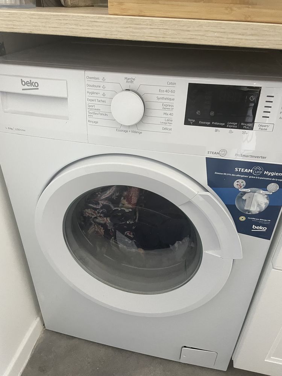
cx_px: 141
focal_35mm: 26
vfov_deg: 67.3
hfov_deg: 53.1
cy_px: 188
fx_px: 282
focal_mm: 4.2
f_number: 1.6
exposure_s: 1/60
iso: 400
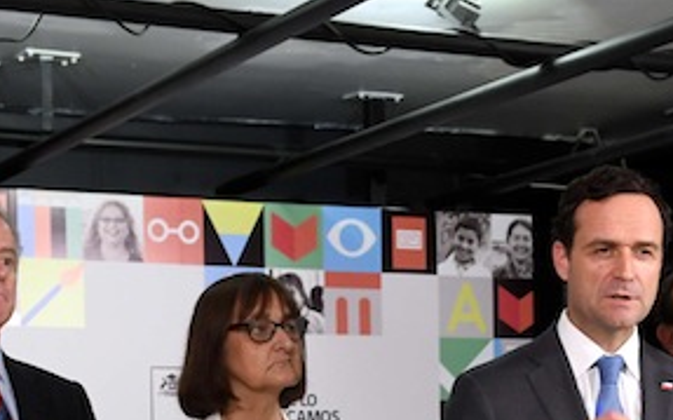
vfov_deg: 11.0
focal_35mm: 115
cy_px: 573
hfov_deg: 18.1
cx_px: 429
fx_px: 2108
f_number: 3.2
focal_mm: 24
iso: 1000
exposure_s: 1/80
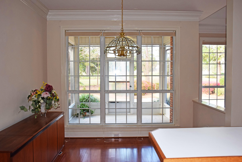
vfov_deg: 43.6
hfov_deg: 61.9
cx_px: 121
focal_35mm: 30
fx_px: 202
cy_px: 81
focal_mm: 20
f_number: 5
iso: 800
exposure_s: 1/100
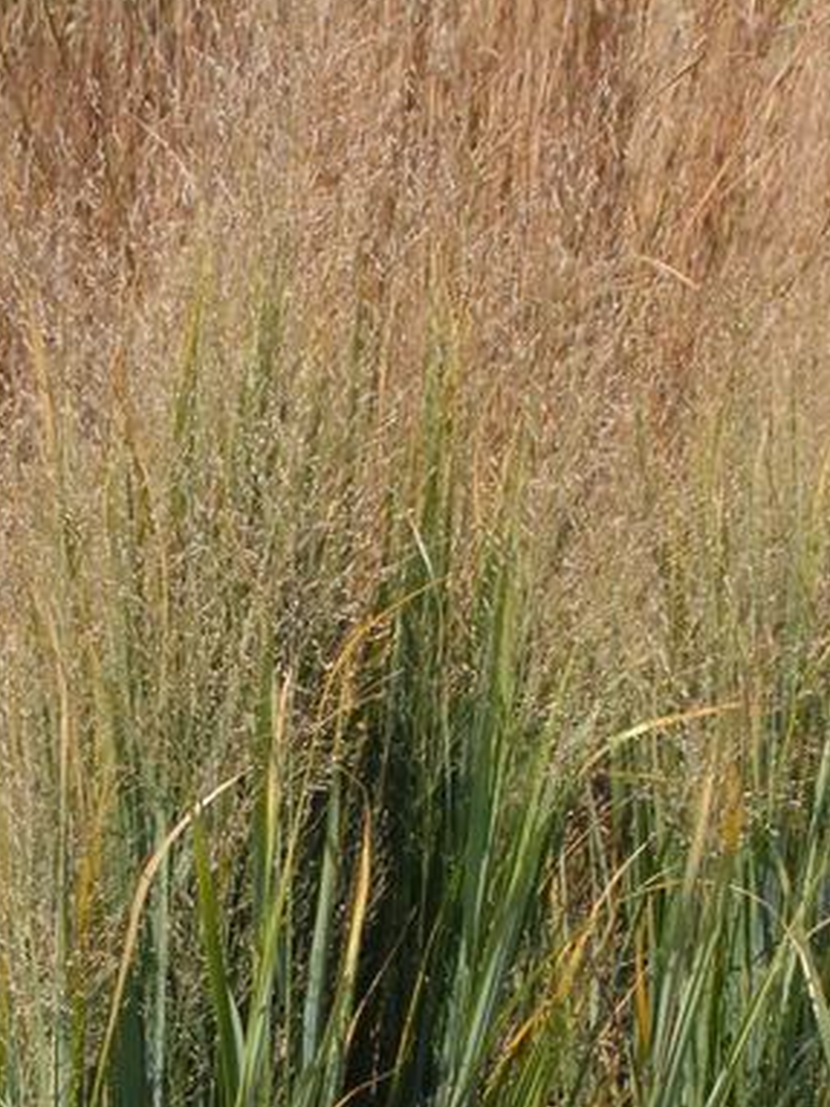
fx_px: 3455
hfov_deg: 13.6
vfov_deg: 17.8
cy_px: 1087
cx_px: 166
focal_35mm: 108
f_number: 10
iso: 400
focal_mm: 28
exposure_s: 1/350
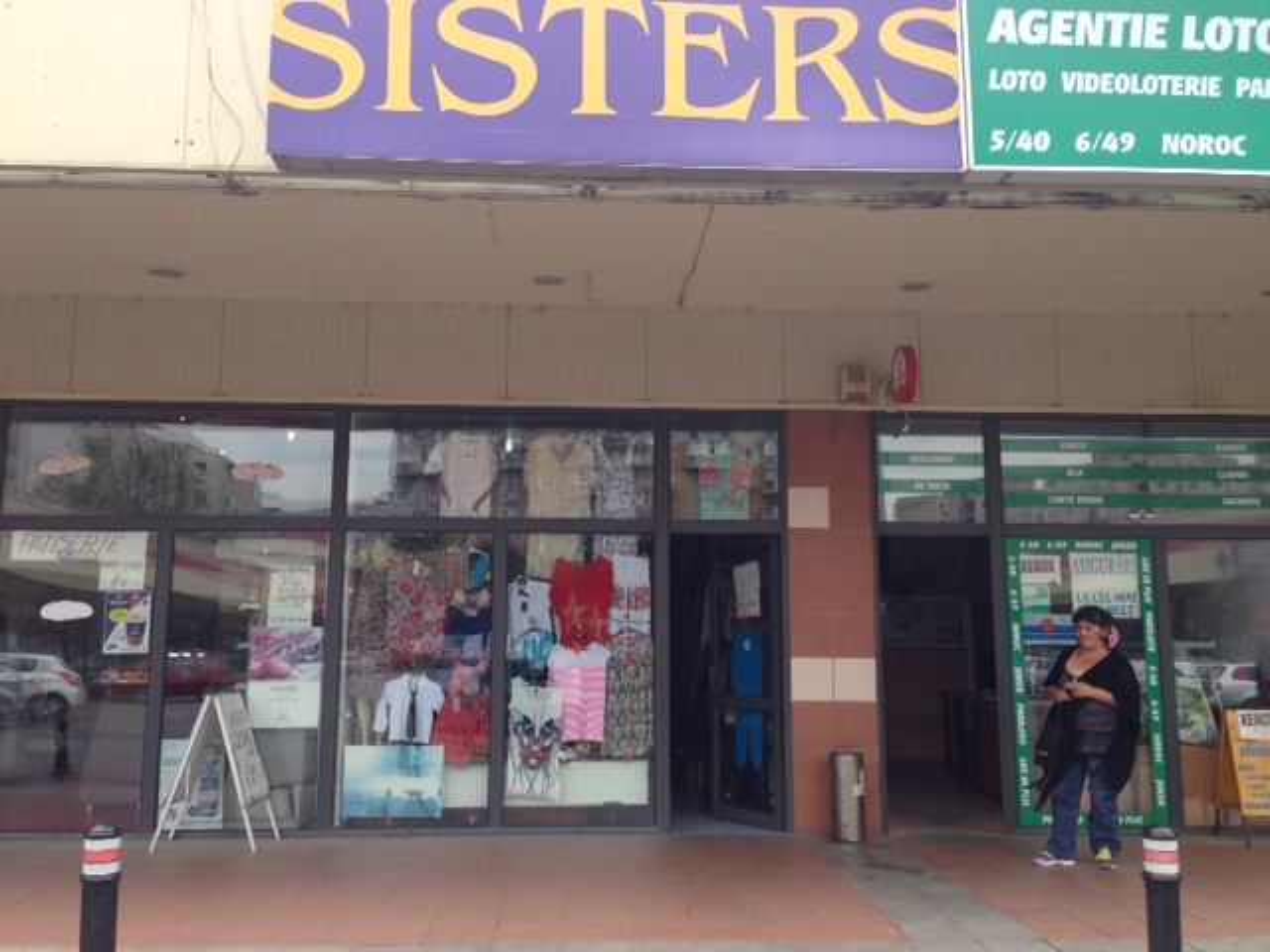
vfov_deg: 42.9
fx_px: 1211
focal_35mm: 33
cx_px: 635
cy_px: 476
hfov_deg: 55.4
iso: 50
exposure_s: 1/352
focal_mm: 4.12
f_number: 2.4
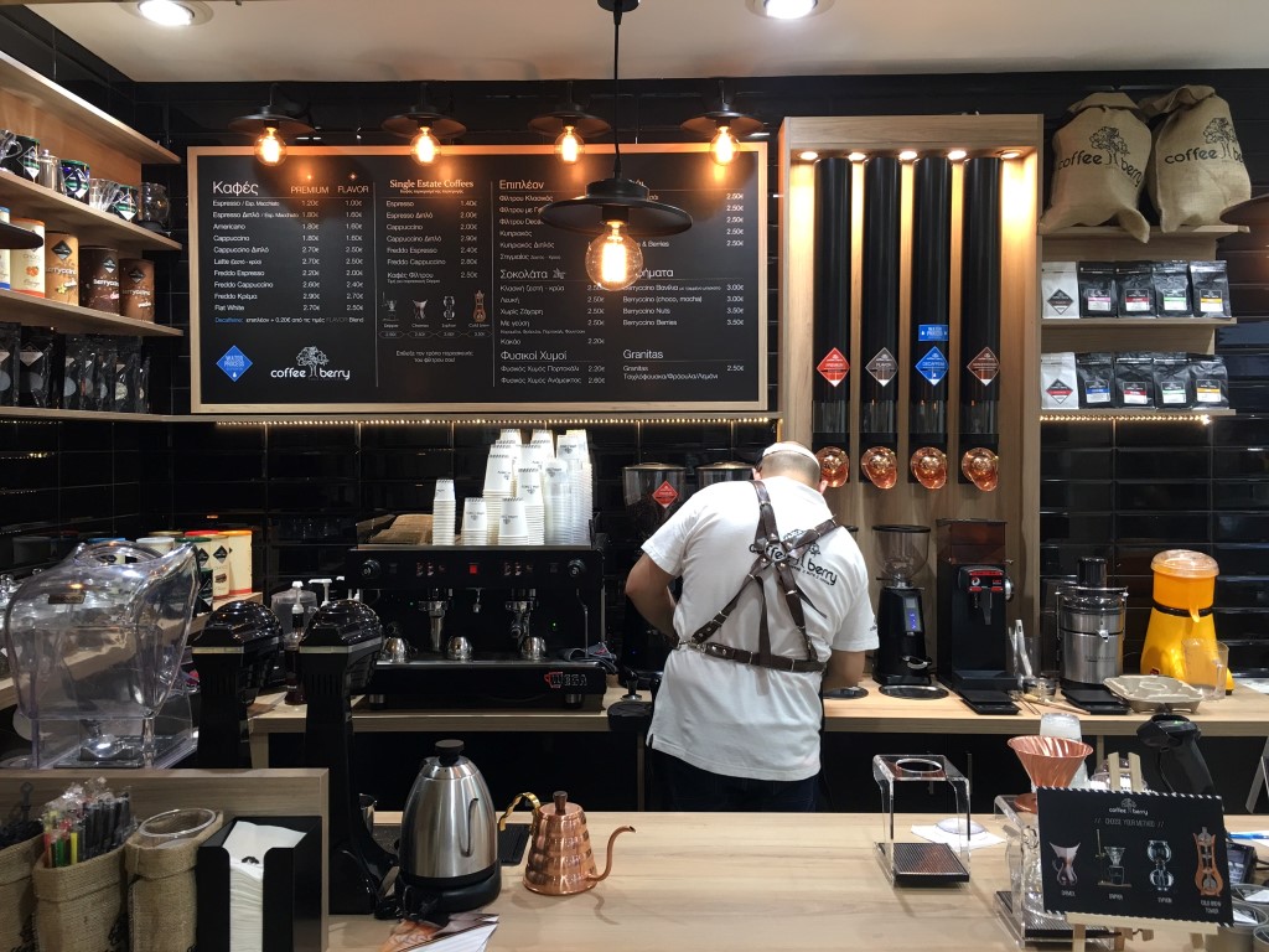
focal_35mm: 29
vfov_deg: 48.2
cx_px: 634
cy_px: 476
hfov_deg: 61.7
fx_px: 1063
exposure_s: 1/17
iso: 32
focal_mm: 4.15
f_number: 2.2
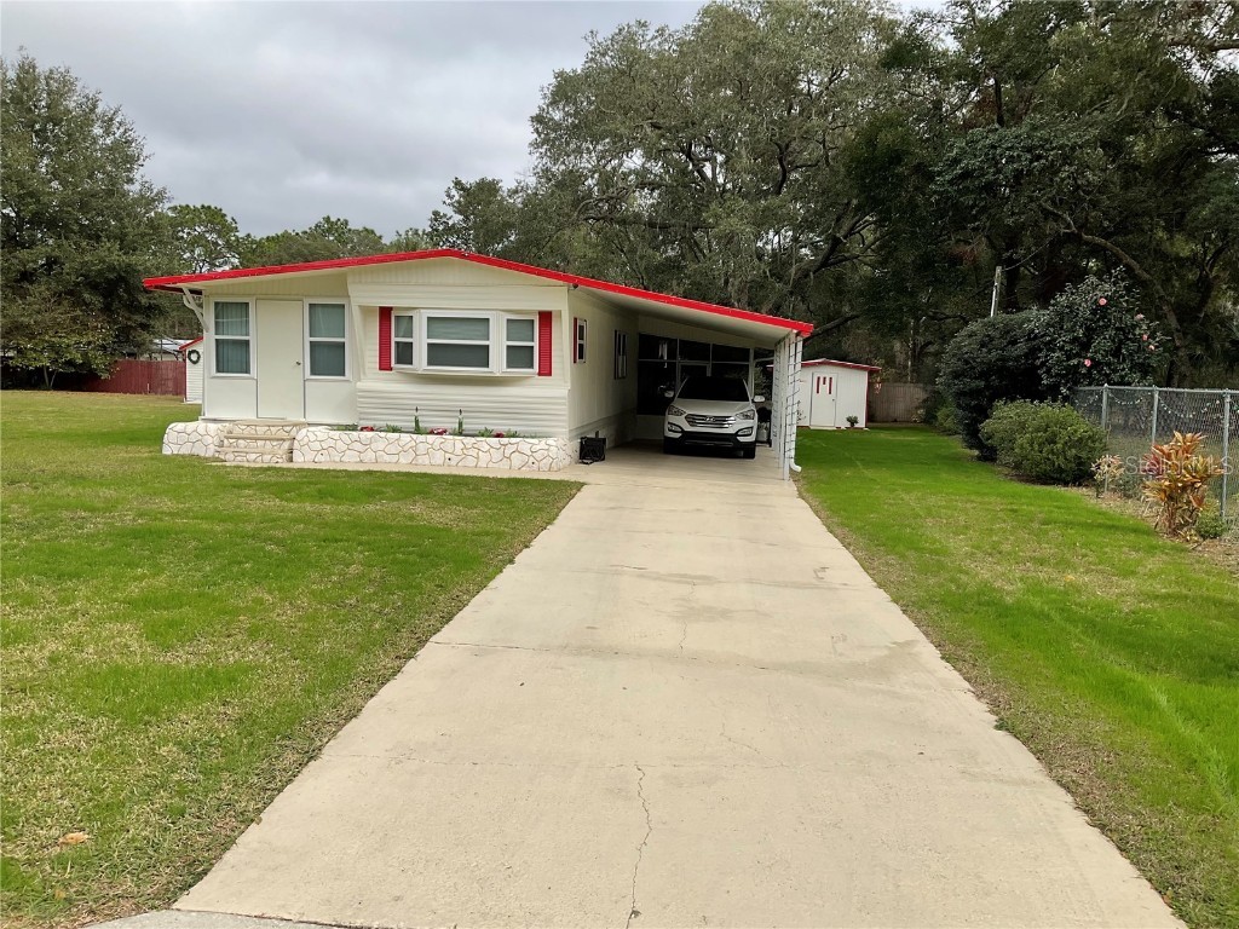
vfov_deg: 48.2
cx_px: 620
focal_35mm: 29
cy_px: 464
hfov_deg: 61.7
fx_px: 1038
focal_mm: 3
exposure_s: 1/1577
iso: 16
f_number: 1.8
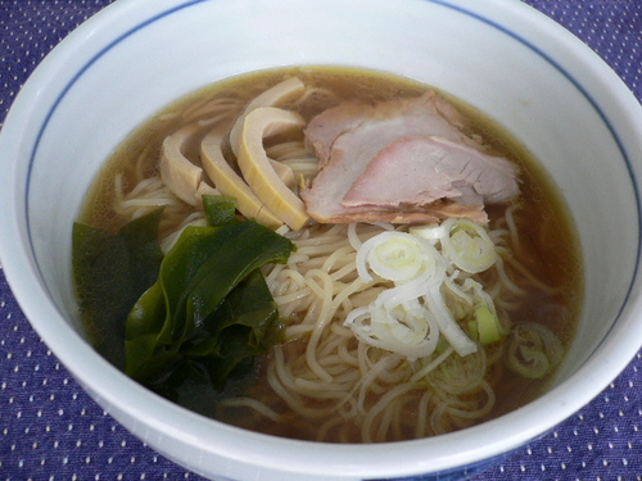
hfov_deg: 52.6
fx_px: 649
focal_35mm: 35
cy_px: 240
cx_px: 321
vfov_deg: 40.7
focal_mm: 5.8
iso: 100
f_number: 2.8
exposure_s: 1/50
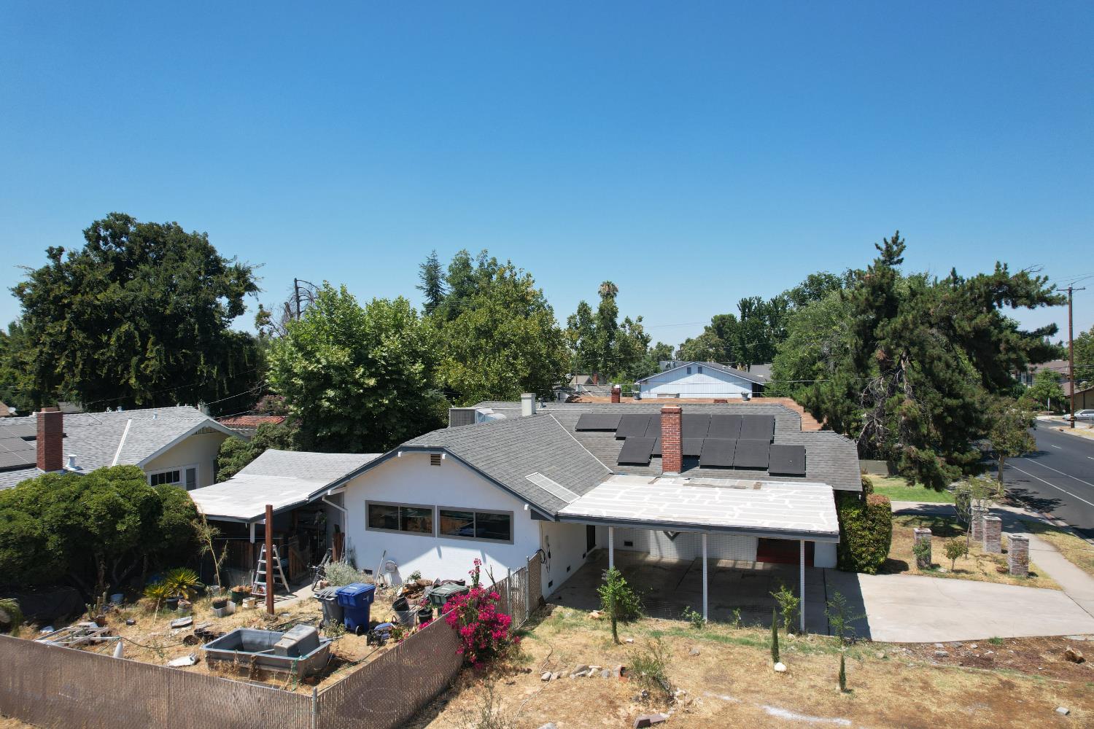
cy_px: 364
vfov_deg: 57.2
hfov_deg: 78.6
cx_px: 547
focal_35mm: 22
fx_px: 669
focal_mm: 8.38
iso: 100
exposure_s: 1/1600
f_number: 2.8
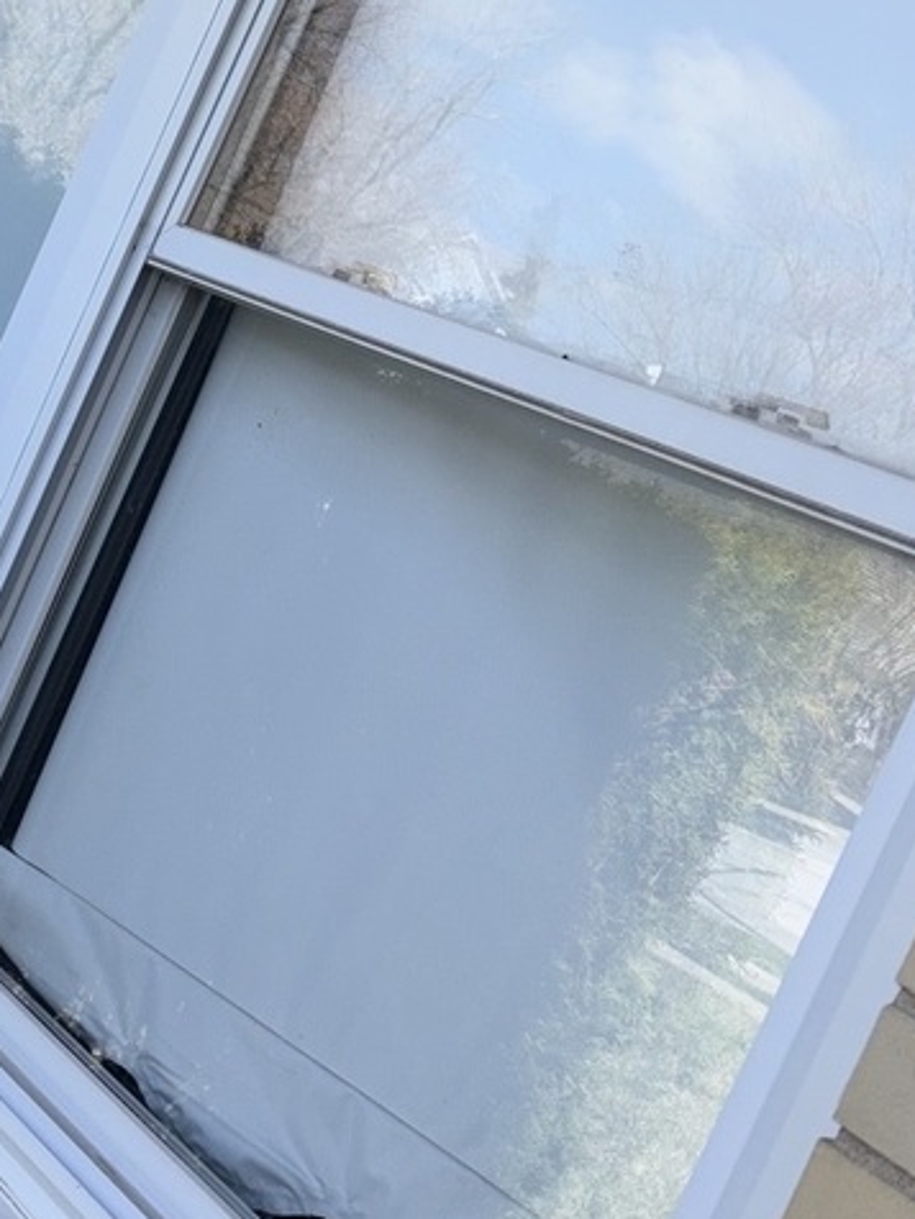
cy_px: 397
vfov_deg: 32.4
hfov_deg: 23.7
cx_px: -21
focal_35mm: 59
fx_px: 2079
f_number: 1.6
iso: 32
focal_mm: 5.96
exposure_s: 1/1217
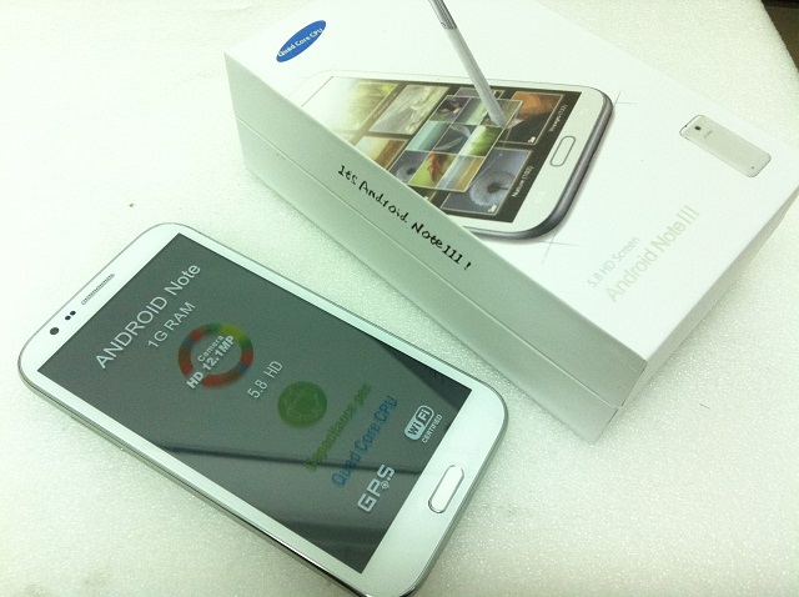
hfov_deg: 52.7
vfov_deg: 40.6
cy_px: 298
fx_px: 807
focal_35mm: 35
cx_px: 400
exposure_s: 1/17
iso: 160
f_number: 2.8
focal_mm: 3.85
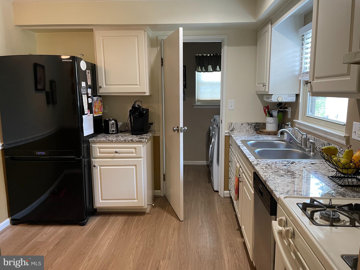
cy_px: 135
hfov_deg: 67.3
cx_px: 180
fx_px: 270
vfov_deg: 53.1
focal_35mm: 26
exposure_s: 1/60
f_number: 1.6
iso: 200
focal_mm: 4.2
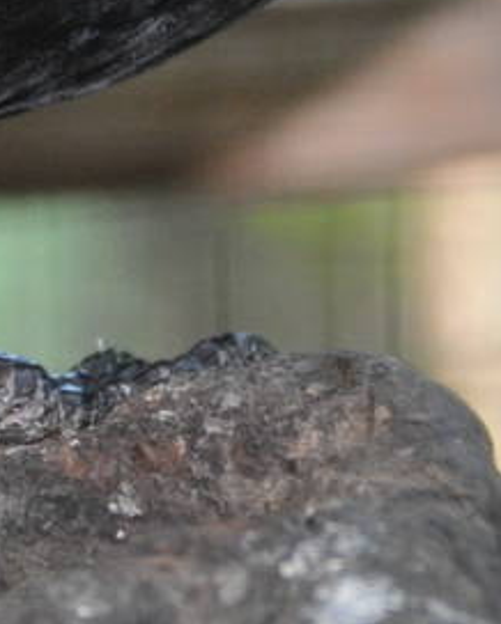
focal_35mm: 1986
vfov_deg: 1.0
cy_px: -210
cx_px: -159
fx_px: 36769
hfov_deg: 0.8
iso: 800
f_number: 5.6
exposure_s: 1/60
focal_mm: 240
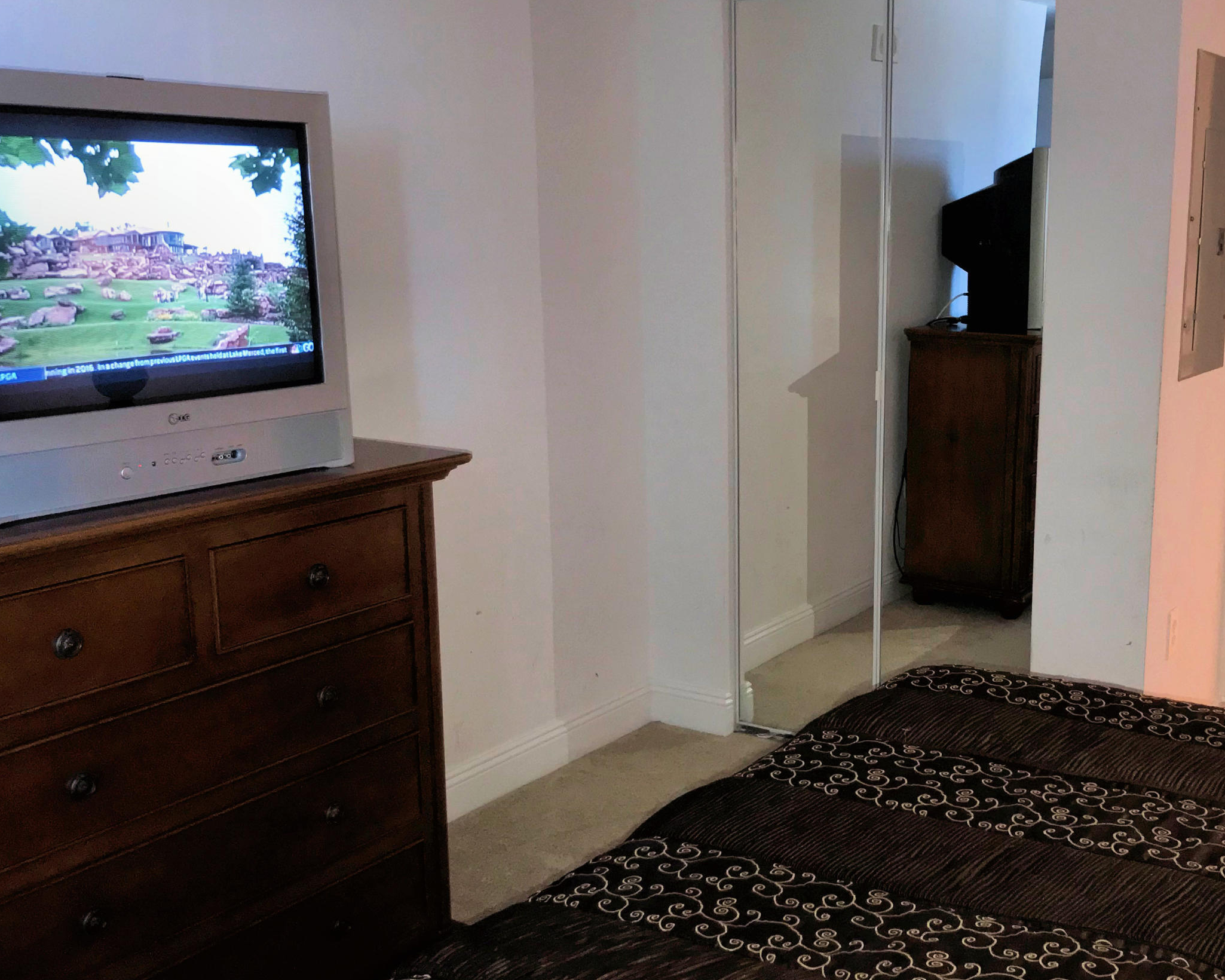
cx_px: 825
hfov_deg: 45.1
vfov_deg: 37.3
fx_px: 1450
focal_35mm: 40
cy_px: 532
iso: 64
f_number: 1.8
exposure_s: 1/30
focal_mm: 3.99
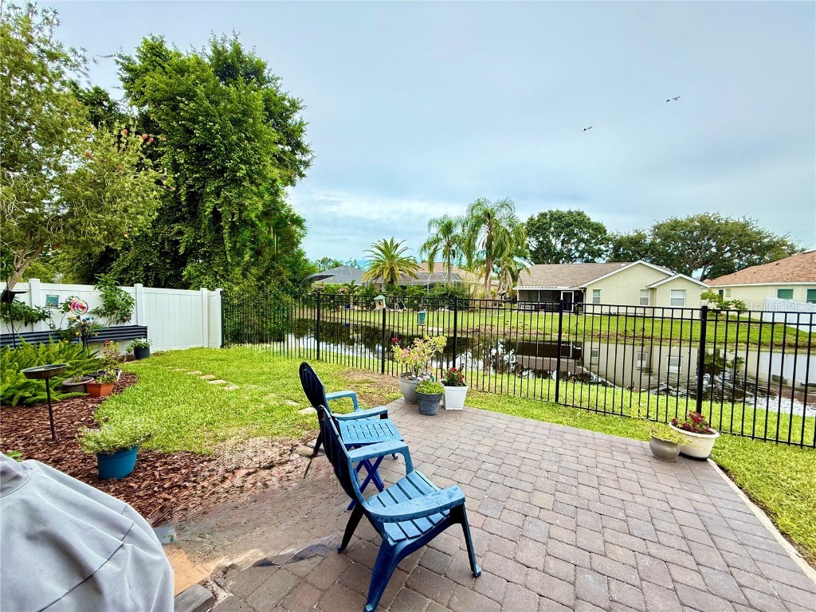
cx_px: 408
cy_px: 306
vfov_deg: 85.7
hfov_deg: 102.1
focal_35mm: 14
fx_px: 330
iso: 64
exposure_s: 1/424
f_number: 2.2
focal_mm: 2.22
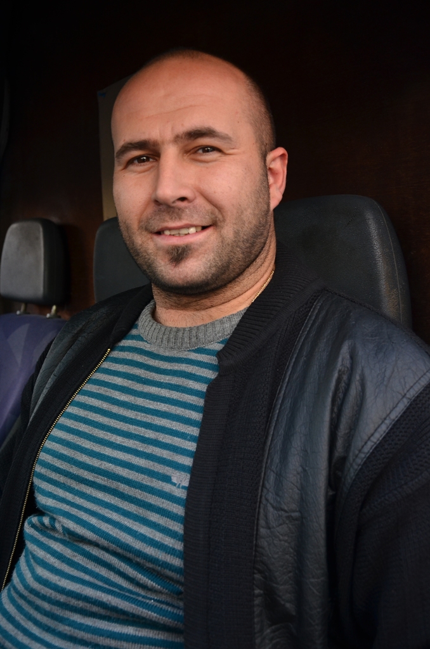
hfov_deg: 31.7
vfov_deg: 46.5
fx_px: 756
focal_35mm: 42
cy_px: 324
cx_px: 215
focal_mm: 28
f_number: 5.6
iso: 400
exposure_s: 1/250
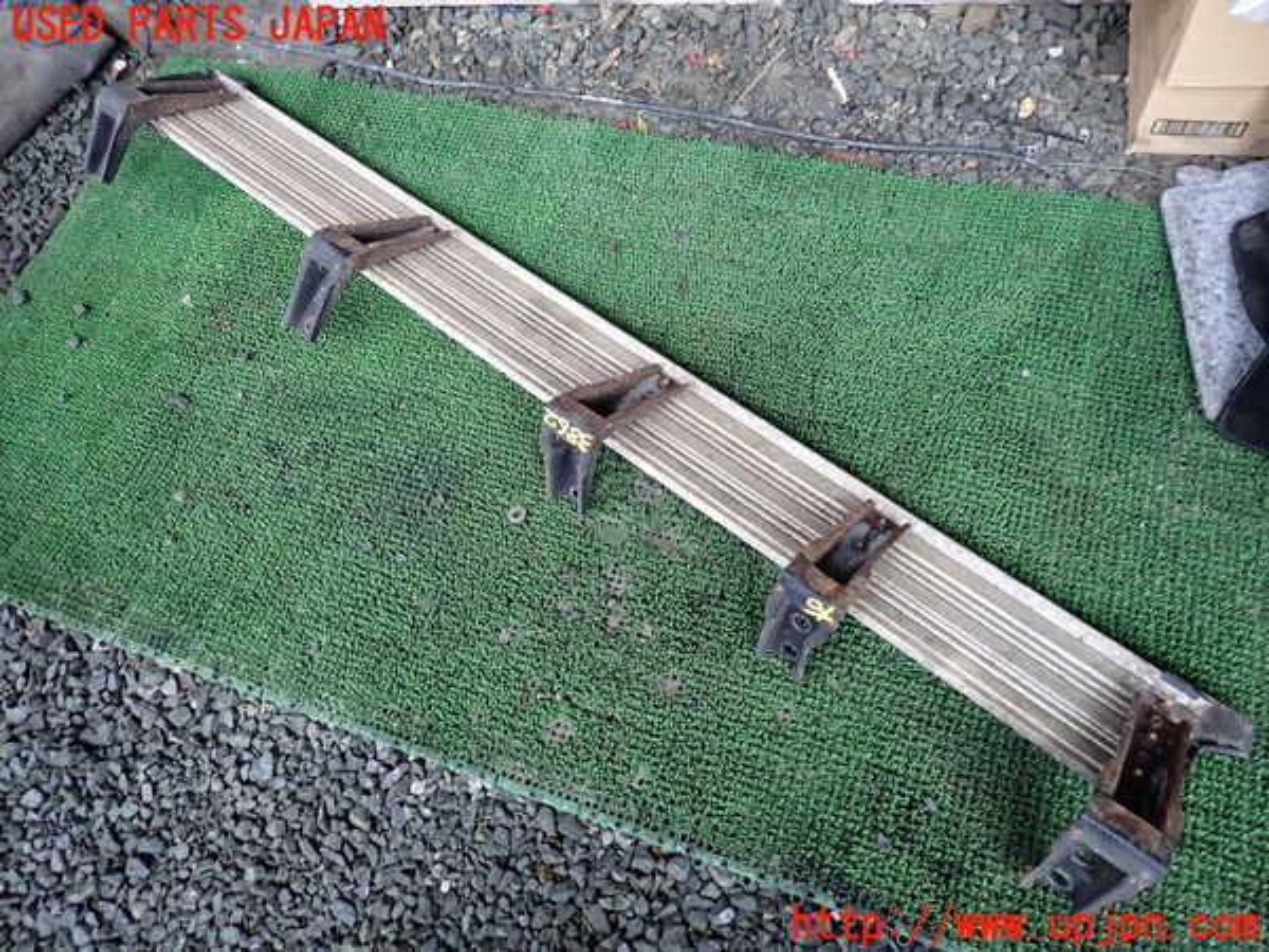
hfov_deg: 69.4
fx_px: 916
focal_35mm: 25
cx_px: 634
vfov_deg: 54.9
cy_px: 476
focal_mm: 4.5
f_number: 2
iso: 400
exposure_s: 1/30
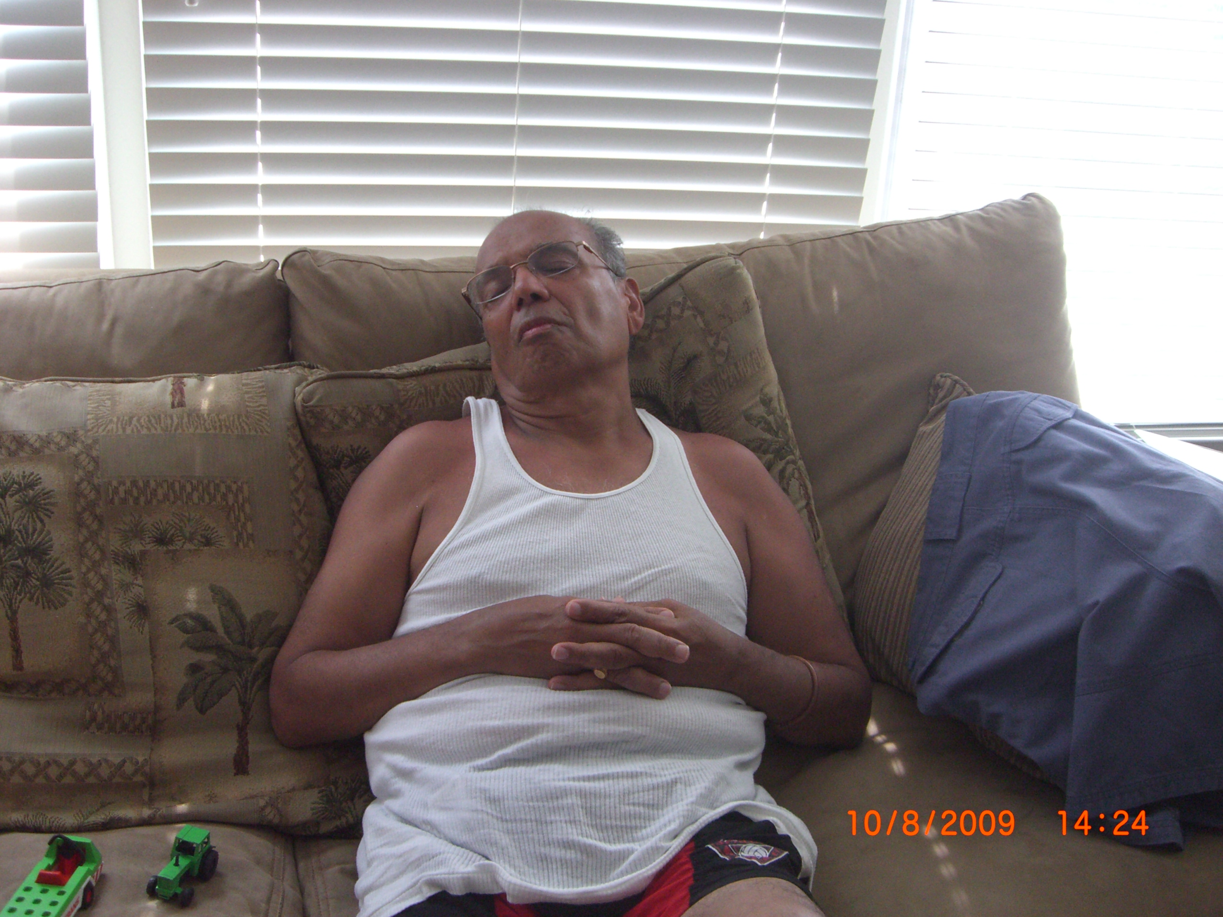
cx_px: 612
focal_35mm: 38
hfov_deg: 49.0
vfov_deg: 37.7
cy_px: 458
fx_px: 1343
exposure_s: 1/100
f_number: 2.7
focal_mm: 6.2
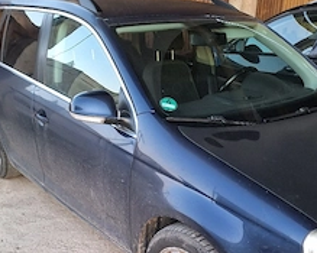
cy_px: 246
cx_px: 165
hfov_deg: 44.8
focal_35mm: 41
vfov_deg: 33.7
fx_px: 384
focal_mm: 5.54
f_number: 1.8
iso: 250
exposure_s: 1/50
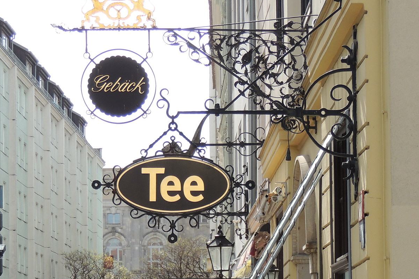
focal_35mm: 146
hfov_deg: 14.1
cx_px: 182
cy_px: 310
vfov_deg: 9.3
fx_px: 1699
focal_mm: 12.4
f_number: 3.9
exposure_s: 1/320
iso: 100
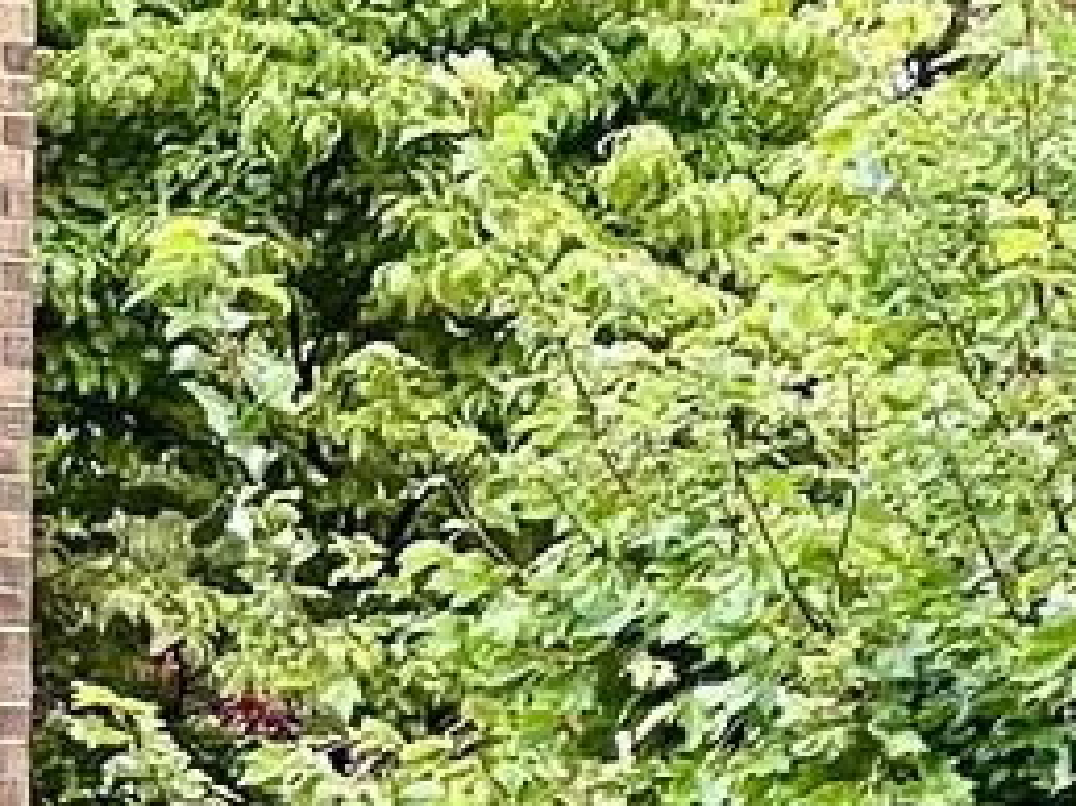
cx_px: -2617
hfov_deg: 3.2
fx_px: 18921
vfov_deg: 2.4
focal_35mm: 609
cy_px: 1978
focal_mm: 9
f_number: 2.8
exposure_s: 1/99
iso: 32
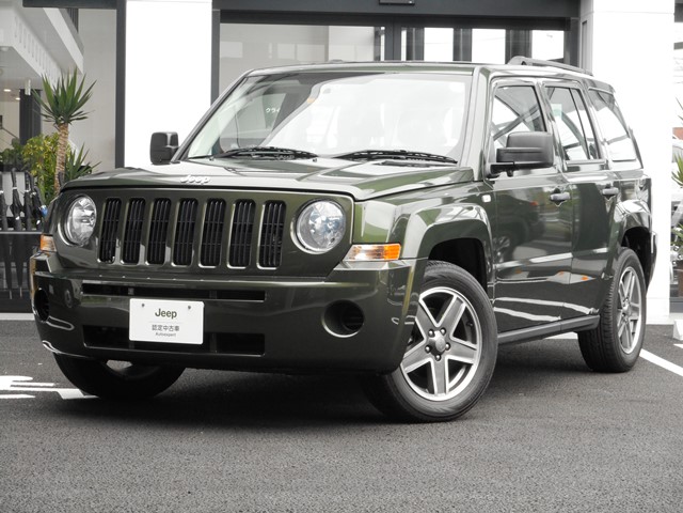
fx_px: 2013
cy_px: 256
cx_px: 342
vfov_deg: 14.5
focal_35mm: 102
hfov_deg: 19.3
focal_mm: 18.2
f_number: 5.8
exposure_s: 1/60
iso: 220
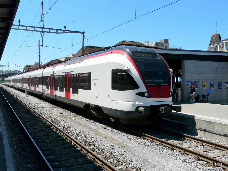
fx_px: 244
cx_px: 114
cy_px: 86
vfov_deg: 38.7
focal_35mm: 37
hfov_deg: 50.1
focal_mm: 6
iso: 100
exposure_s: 1/400
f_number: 5.6
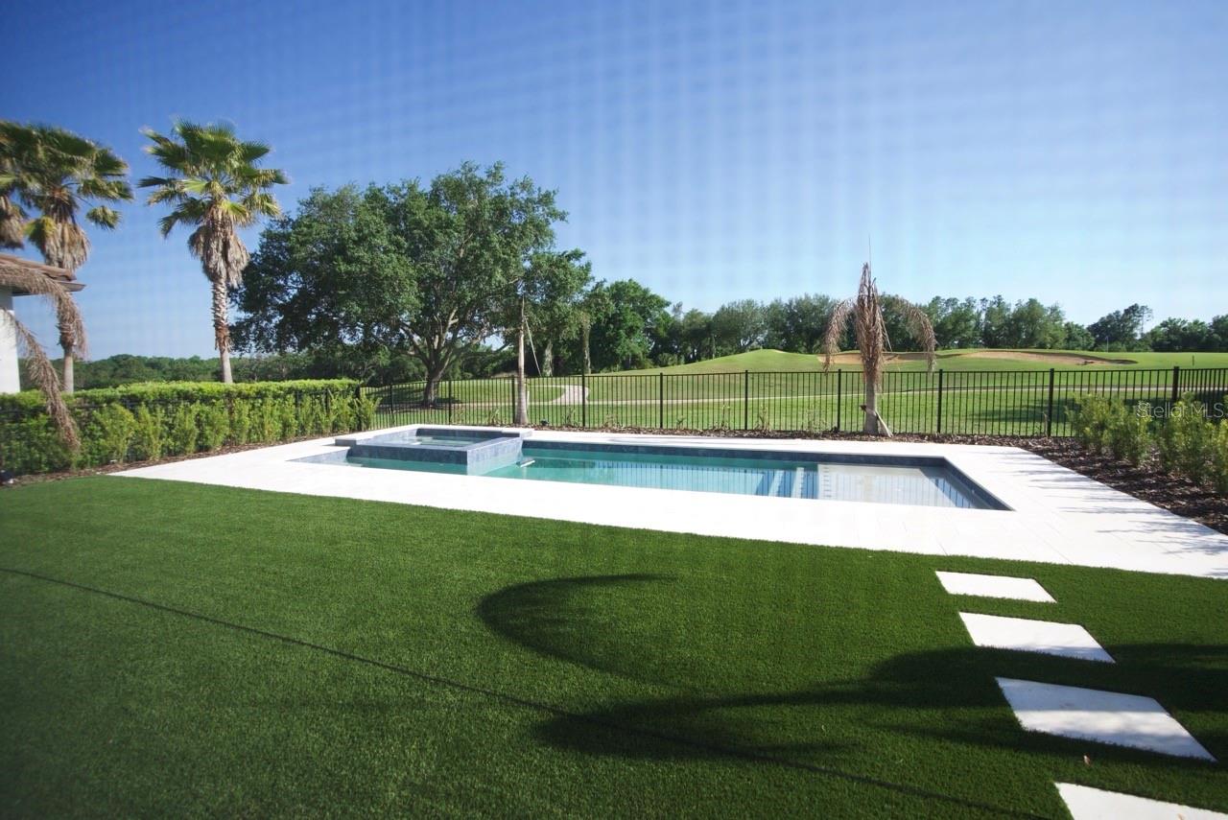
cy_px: 410
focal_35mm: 16
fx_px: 546
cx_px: 614
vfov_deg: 73.8
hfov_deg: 96.7
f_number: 3.5
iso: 50
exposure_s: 1/160
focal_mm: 16
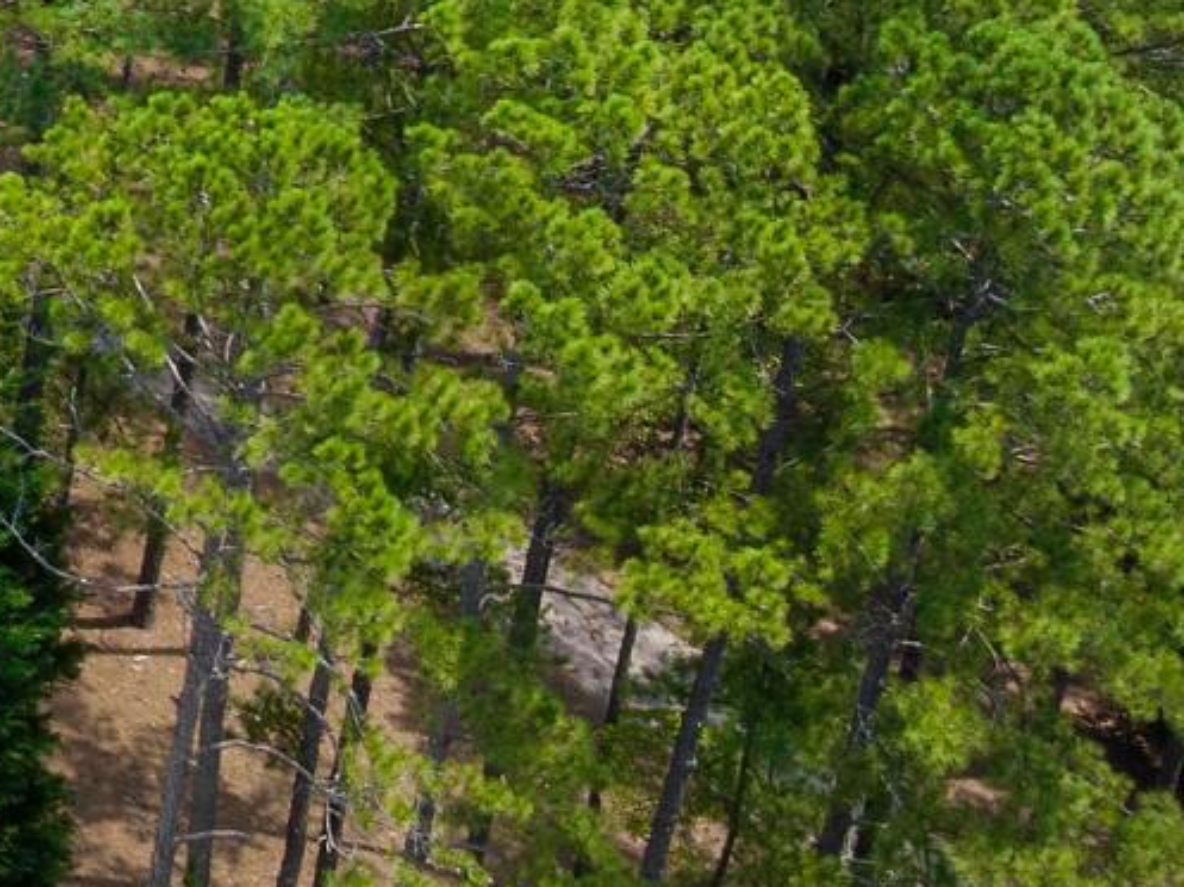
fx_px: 4956
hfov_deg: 11.9
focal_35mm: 145
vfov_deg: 9.9
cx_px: -1303
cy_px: -382
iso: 100
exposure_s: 1/10
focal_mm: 12.29
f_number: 8
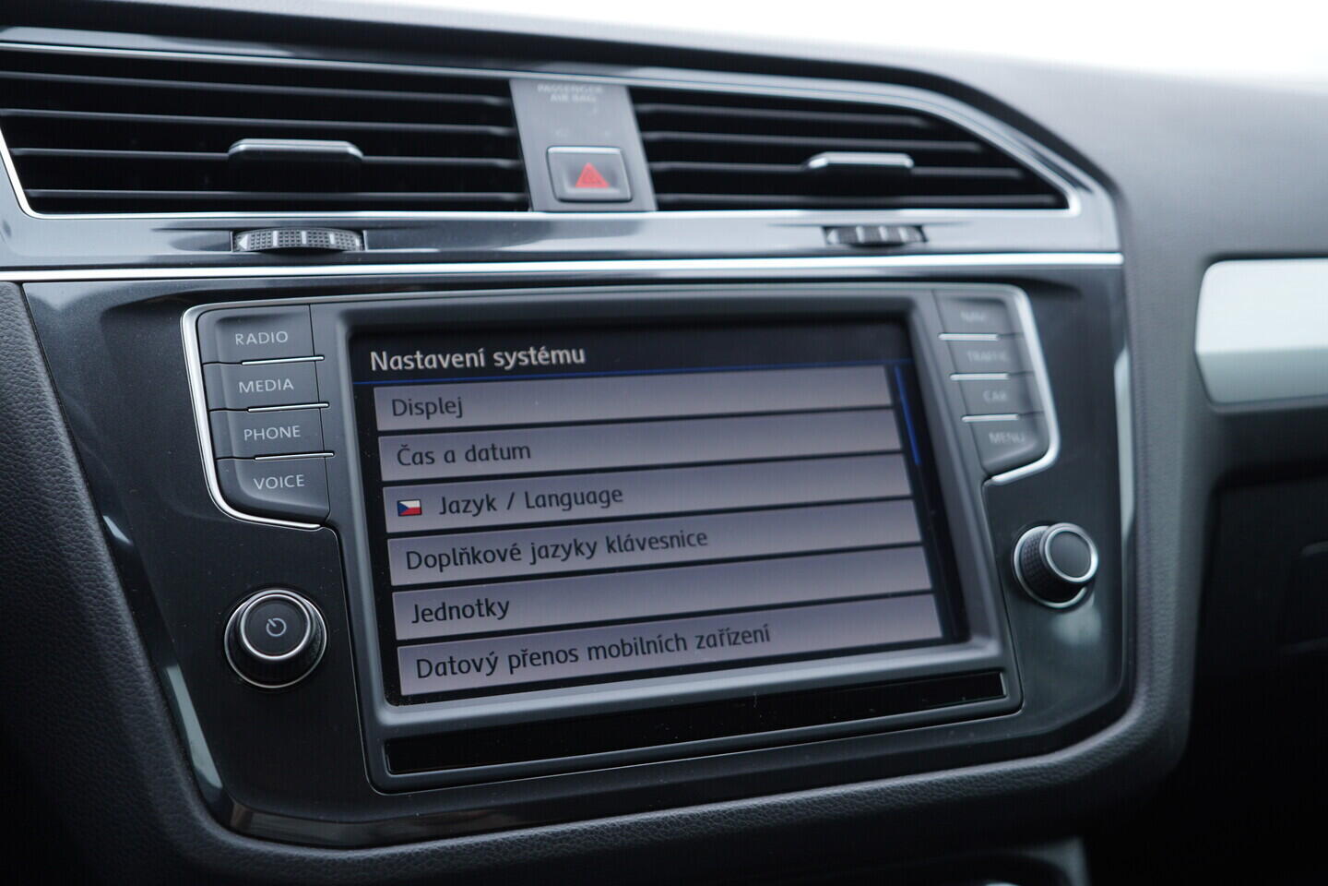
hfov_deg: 53.1
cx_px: 664
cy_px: 443
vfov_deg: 36.9
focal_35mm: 36
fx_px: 1328
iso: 200
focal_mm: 24
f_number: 2.8
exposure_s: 1/40
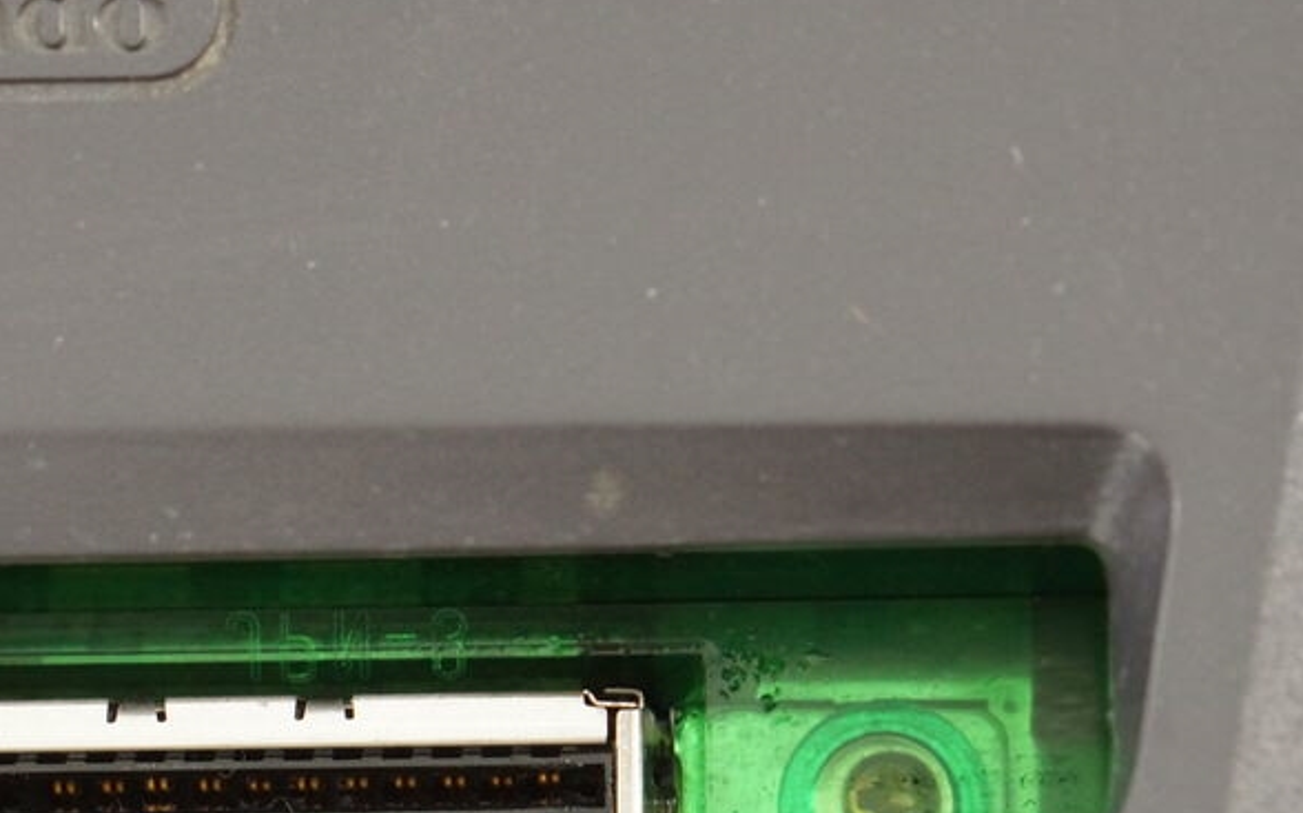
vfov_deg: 8.4
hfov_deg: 13.4
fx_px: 5538
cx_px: 545
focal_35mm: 156
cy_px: 784
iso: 1600
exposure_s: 1/40
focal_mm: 50
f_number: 6.3
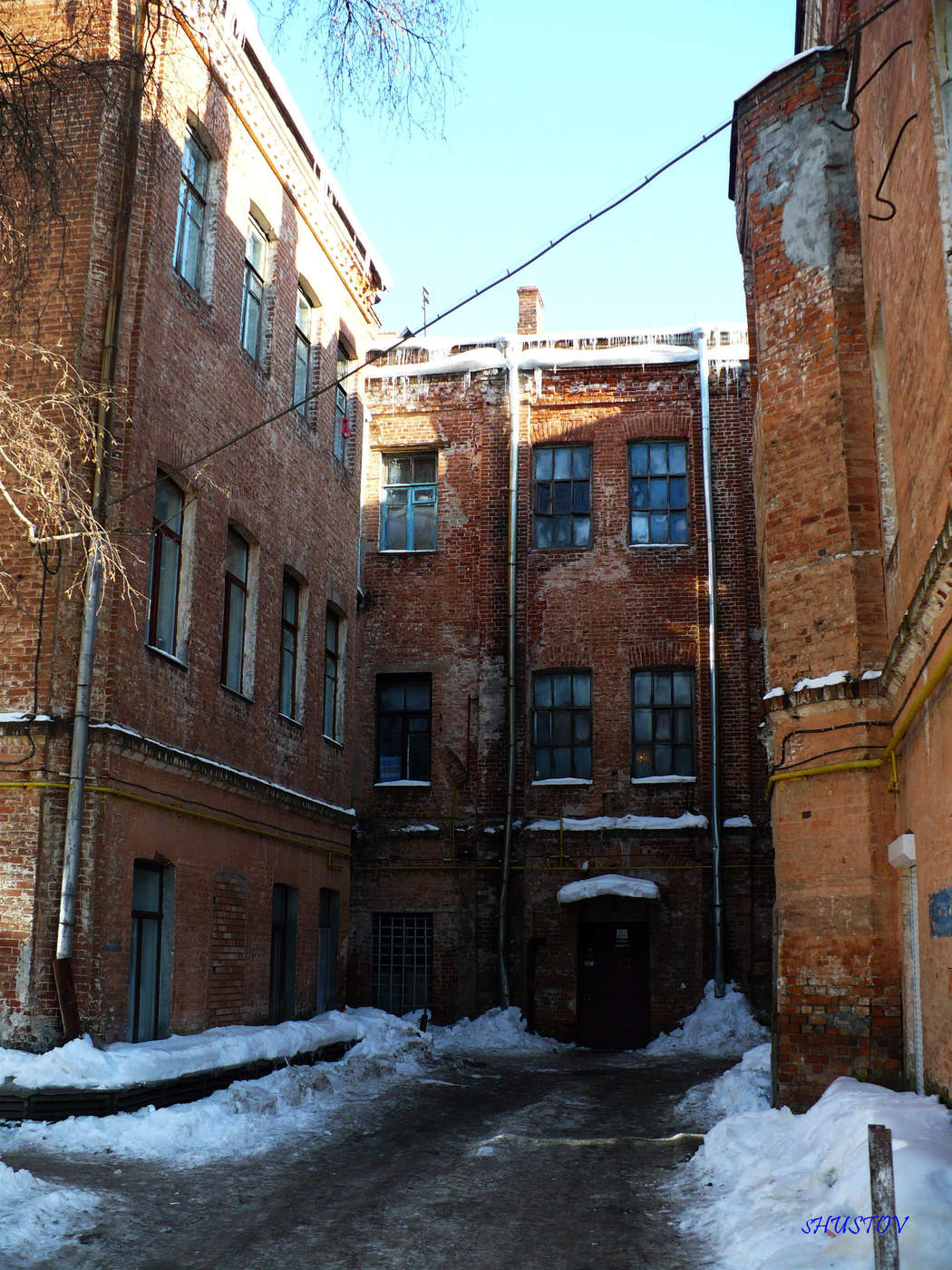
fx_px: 1357
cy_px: 635
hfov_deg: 38.7
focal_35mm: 37
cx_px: 476
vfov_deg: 50.1
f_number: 2.8
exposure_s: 1/250
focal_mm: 6.1
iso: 100
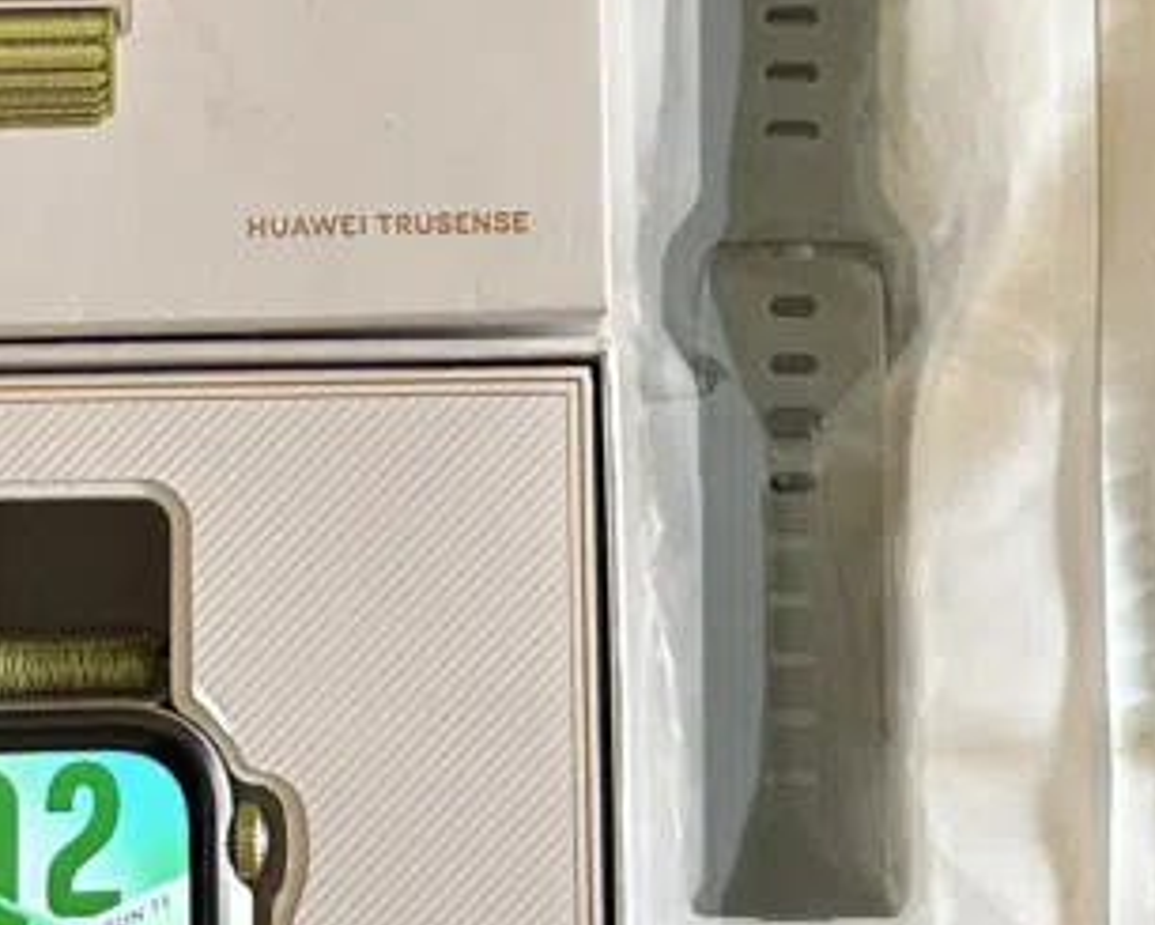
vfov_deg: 30.7
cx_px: 596
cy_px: 325
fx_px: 1676
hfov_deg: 38.0
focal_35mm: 49
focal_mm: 6.86
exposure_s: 1/60
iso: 320
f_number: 1.78
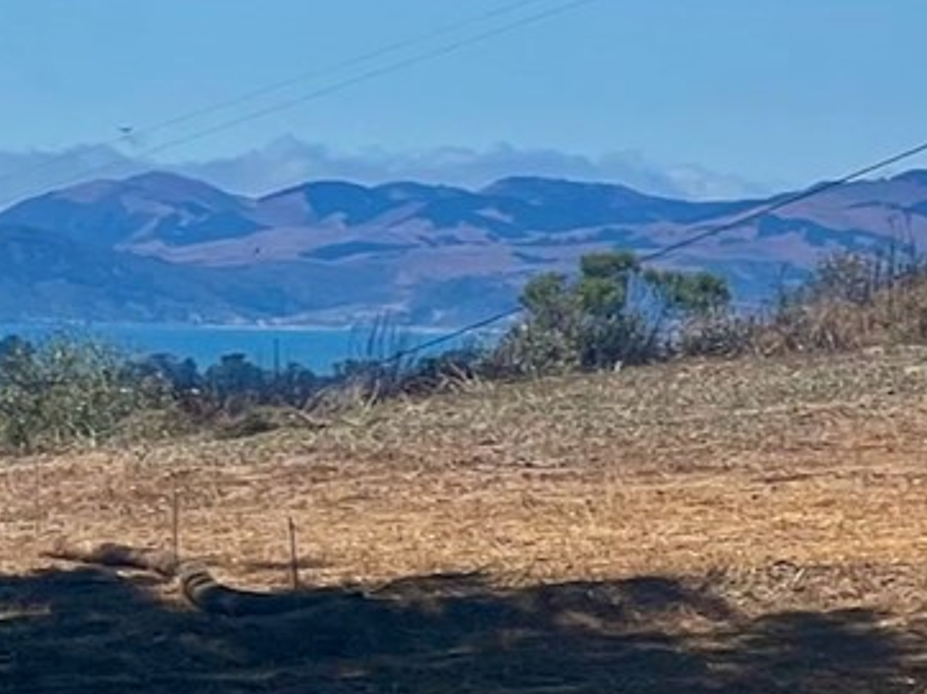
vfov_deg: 6.8
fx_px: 5834
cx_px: -359
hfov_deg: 8.9
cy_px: 325
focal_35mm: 218
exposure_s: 1/803
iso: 32
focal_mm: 9
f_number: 2.8
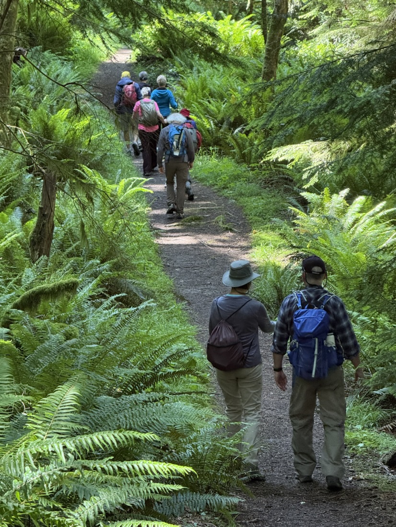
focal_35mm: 120
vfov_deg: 16.4
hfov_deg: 12.4
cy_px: 264
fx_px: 1829
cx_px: 198
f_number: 2.8
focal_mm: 15.66
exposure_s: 1/60
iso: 320
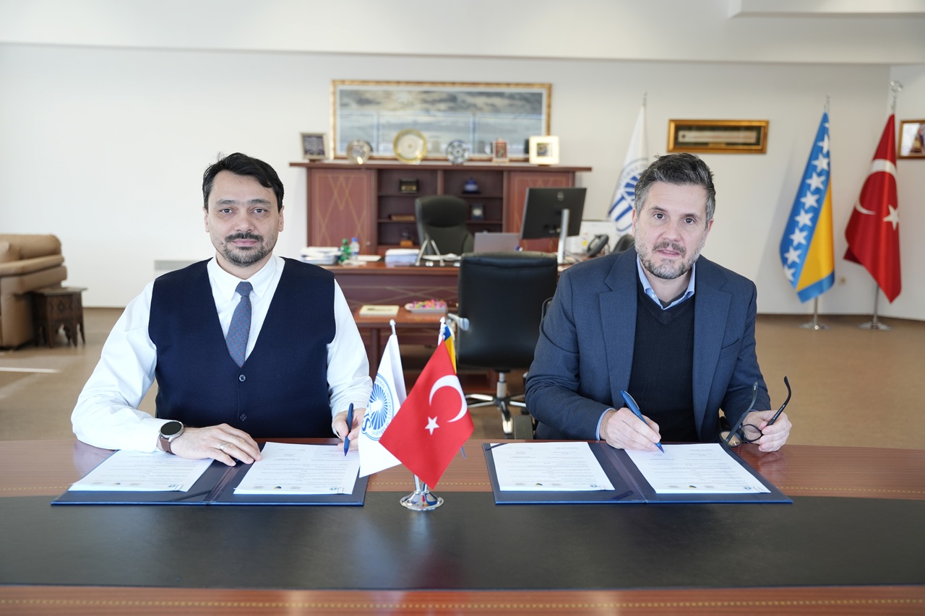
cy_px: 308
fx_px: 855
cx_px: 462
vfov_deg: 39.6
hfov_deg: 56.8
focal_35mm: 33
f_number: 2.8
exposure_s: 1/160
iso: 640
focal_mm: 33.3
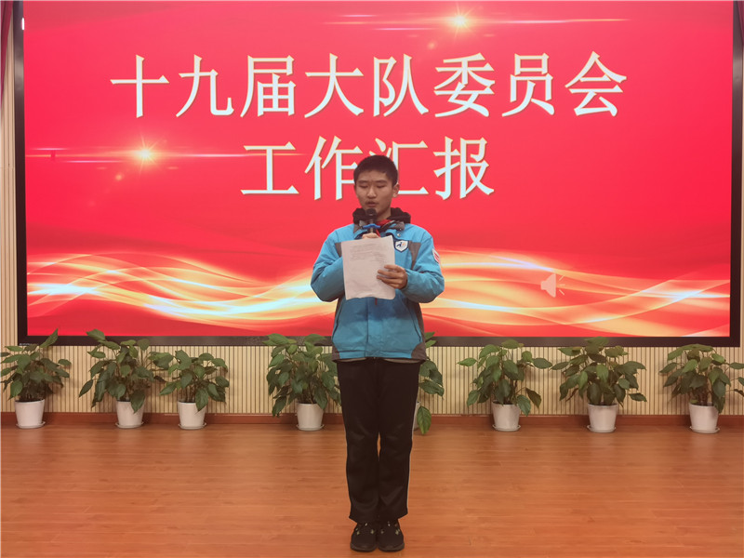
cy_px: 279
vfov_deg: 33.6
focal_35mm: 43
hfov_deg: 43.9
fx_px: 924
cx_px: 372
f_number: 1.8
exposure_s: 1/50
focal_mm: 3.95
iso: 80
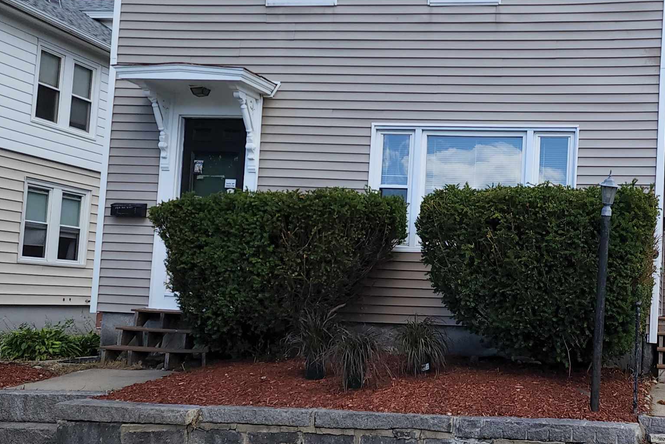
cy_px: 237
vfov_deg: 28.1
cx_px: 559
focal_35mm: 48
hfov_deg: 39.0
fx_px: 887
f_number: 1.8
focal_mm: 6.4
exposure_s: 1/504
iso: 12
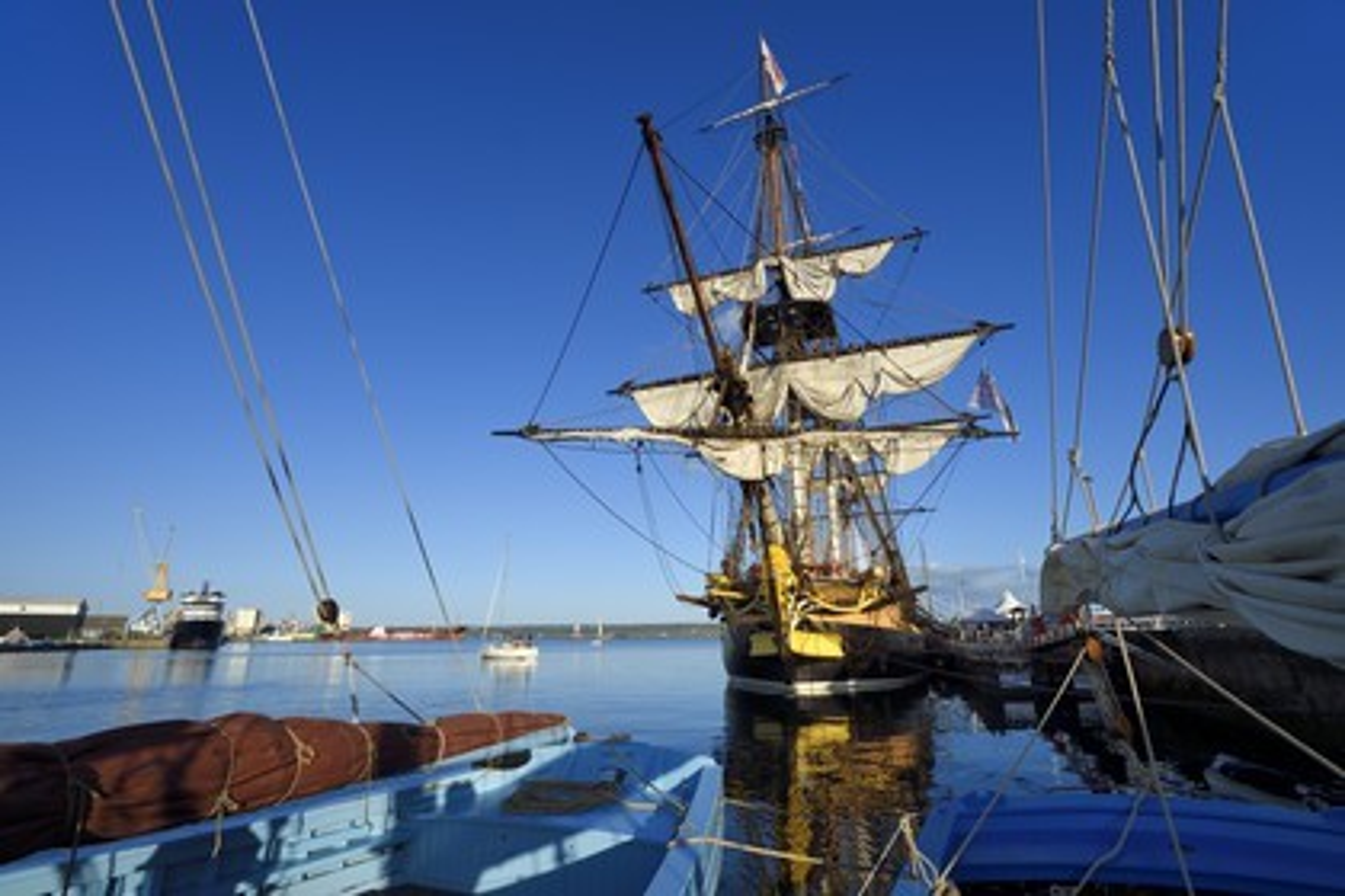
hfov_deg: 96.7
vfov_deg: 73.7
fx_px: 598
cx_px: 672
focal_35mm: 16
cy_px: 448
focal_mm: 16
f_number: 14
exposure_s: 1/250
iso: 200
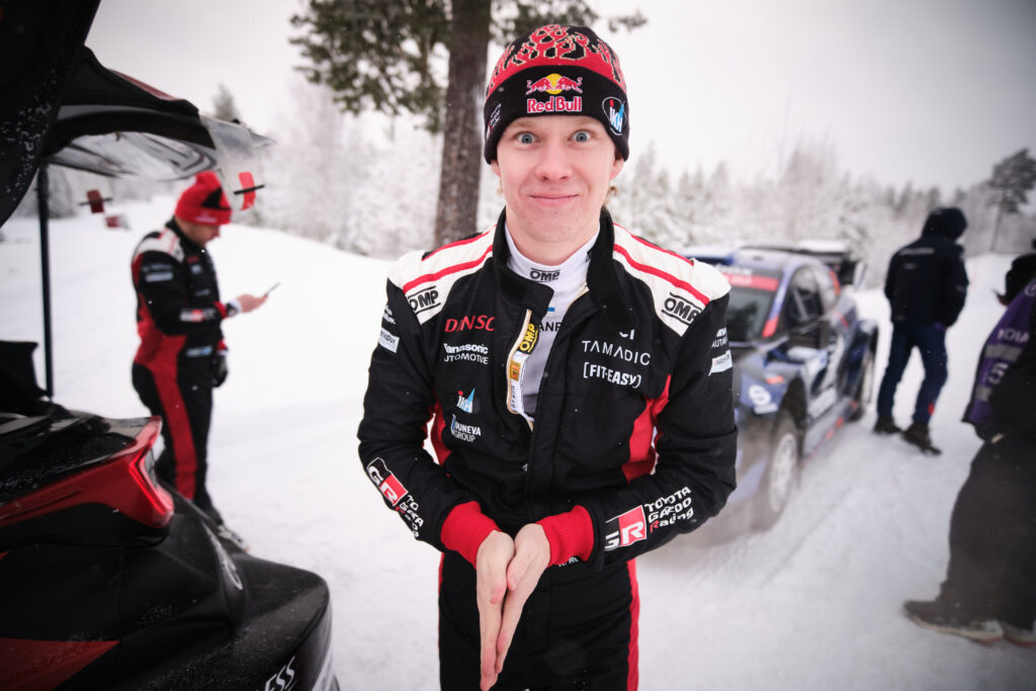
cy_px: 346
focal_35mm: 20
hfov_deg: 84.0
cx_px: 518
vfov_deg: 61.9
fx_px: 576
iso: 200
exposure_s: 1/1000
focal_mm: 13
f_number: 1.4
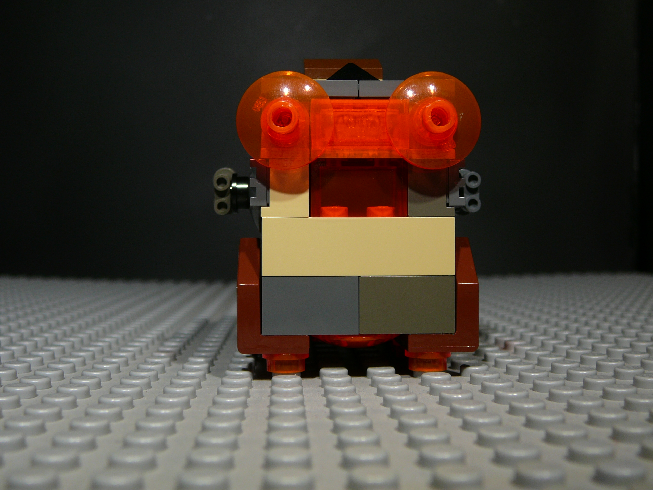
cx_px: 326
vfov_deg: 32.2
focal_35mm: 45
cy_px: 245
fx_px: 849
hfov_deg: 42.1
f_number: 3.2
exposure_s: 1/60
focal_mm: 6.7
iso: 80
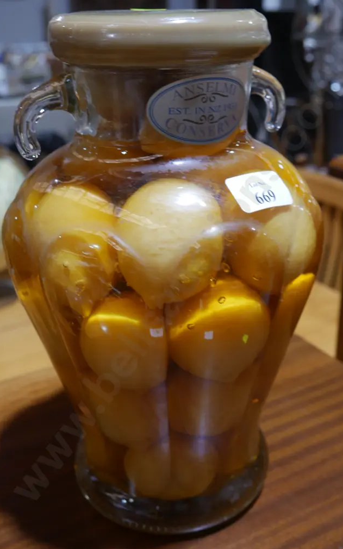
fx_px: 643
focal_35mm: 43
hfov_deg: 29.8
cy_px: 277
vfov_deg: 46.2
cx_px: 189
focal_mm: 20
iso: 320
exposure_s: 1/60
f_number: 4.4
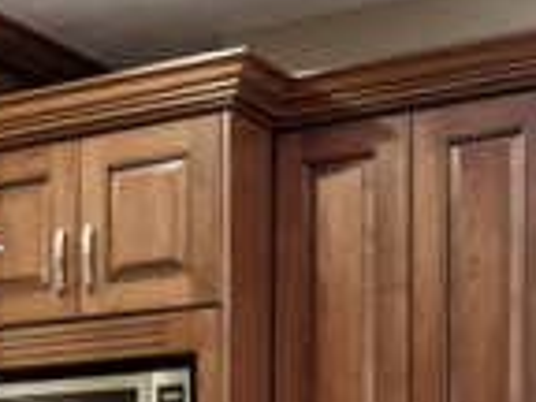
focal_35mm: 100
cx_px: 123
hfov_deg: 19.5
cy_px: 571
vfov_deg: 14.0
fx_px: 1550
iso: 2000
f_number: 6.3
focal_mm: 14.6
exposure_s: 1/800
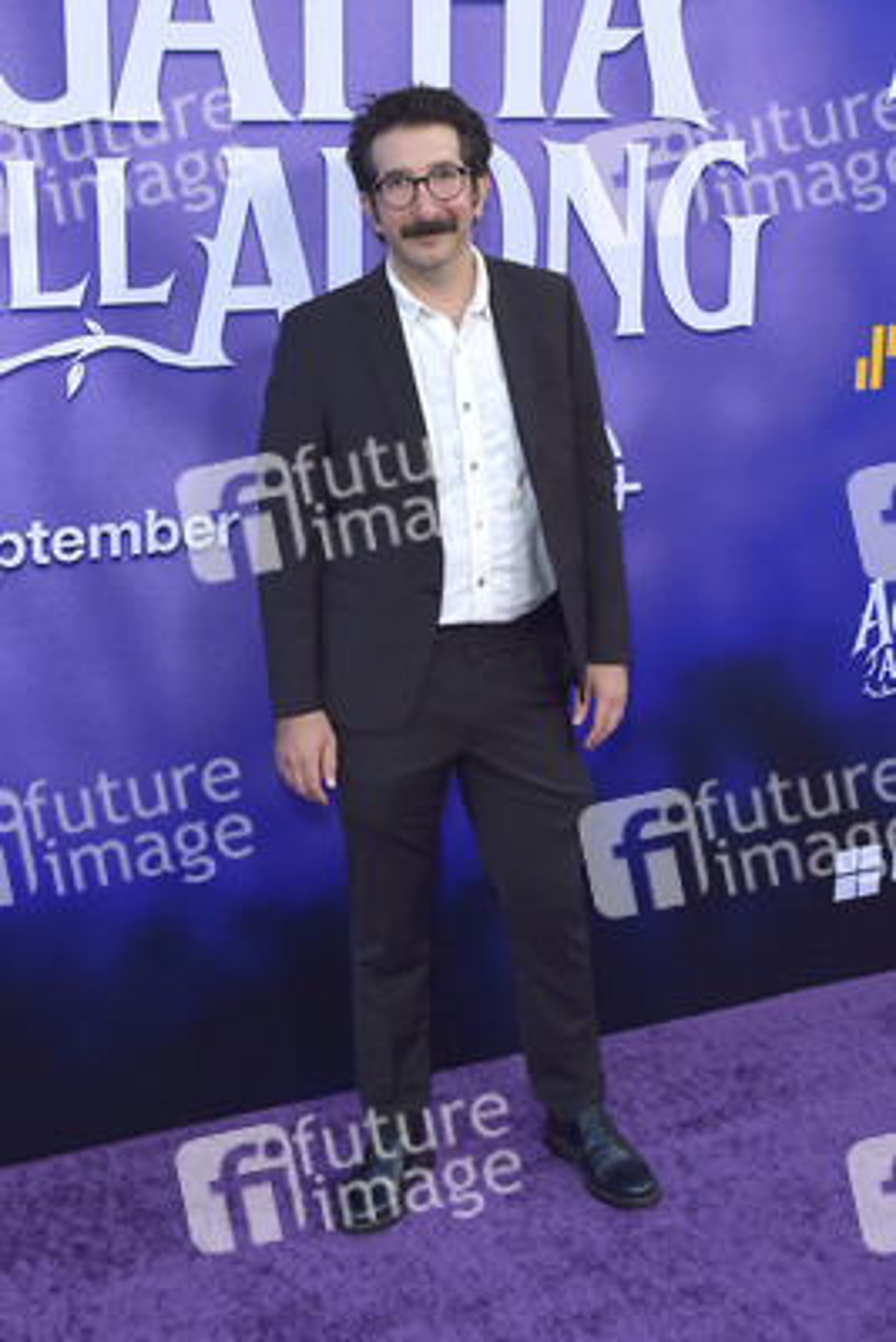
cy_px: 671
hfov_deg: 38.9
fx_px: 1268
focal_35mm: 34
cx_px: 448
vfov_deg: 55.8
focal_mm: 34
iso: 500
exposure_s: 1/250
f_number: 6.3
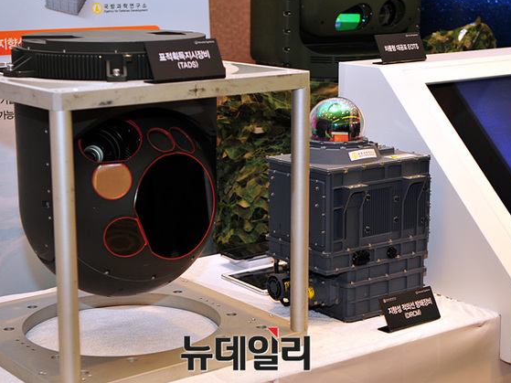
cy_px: 190
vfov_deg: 19.1
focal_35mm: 77
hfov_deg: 25.3
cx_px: 246
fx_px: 1136
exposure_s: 1/60
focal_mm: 70
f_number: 5
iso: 640
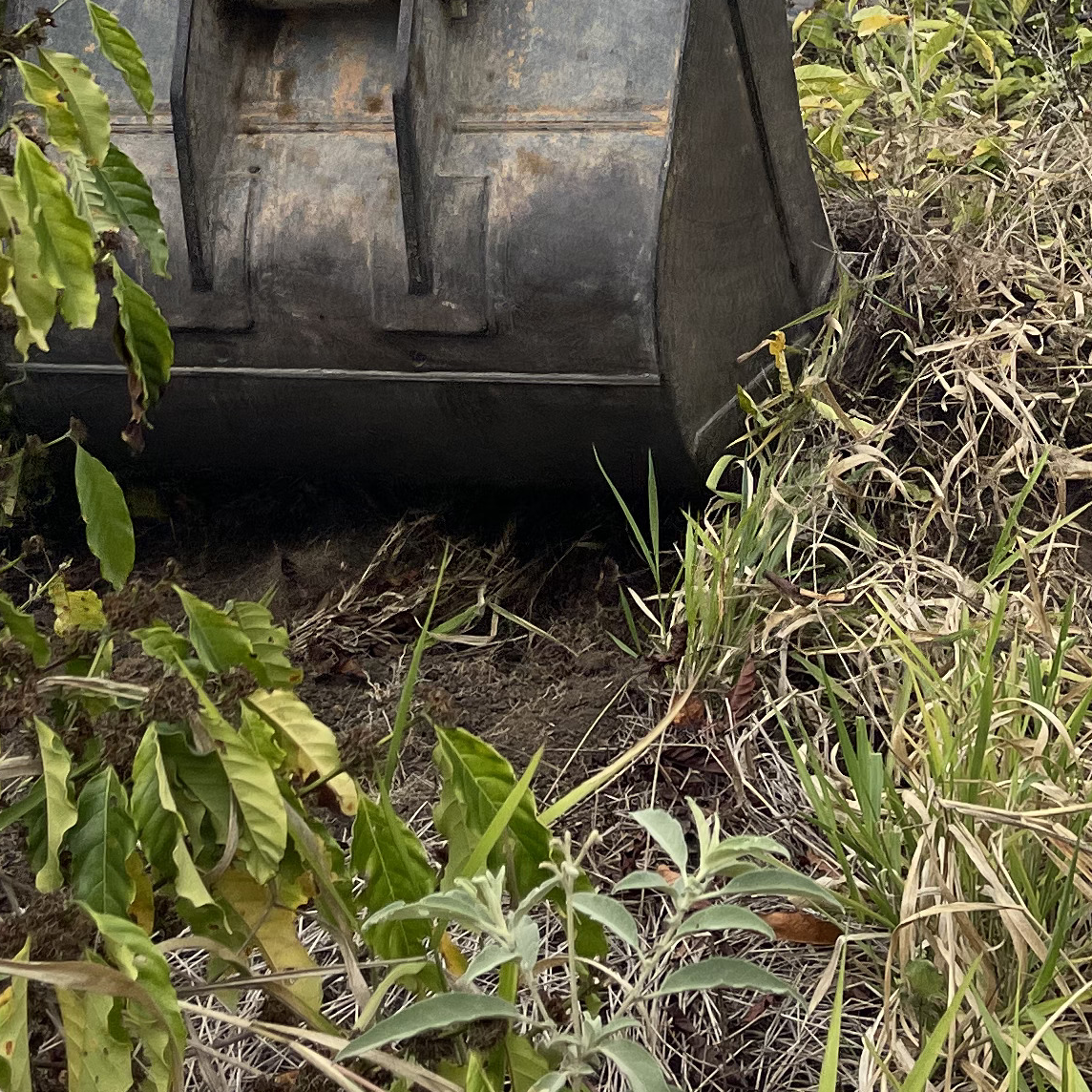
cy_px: -338
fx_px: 2891
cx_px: 606
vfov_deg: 19.7
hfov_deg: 21.4
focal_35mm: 81
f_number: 1.6
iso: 50
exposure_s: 1/4717
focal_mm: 5.1
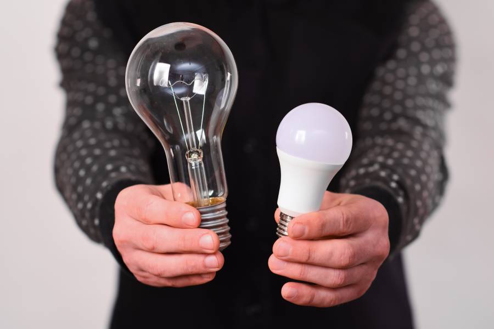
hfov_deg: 16.1
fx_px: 1749
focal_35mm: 128
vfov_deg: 10.8
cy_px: 164
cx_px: 247
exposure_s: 1/160
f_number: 3.2
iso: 100
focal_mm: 85
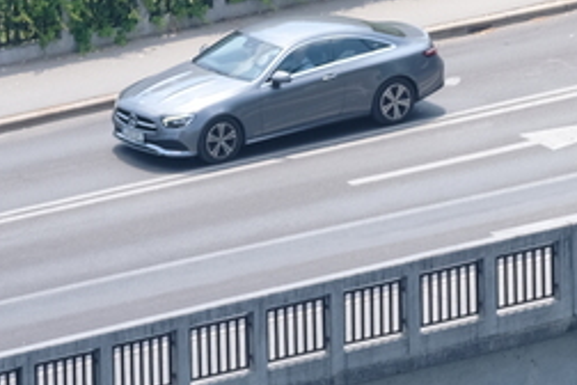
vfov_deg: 0.9
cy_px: 459
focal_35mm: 1592
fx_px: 25514
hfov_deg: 1.3
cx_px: 479
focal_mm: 261.6
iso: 400
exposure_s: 1/500
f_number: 6.3
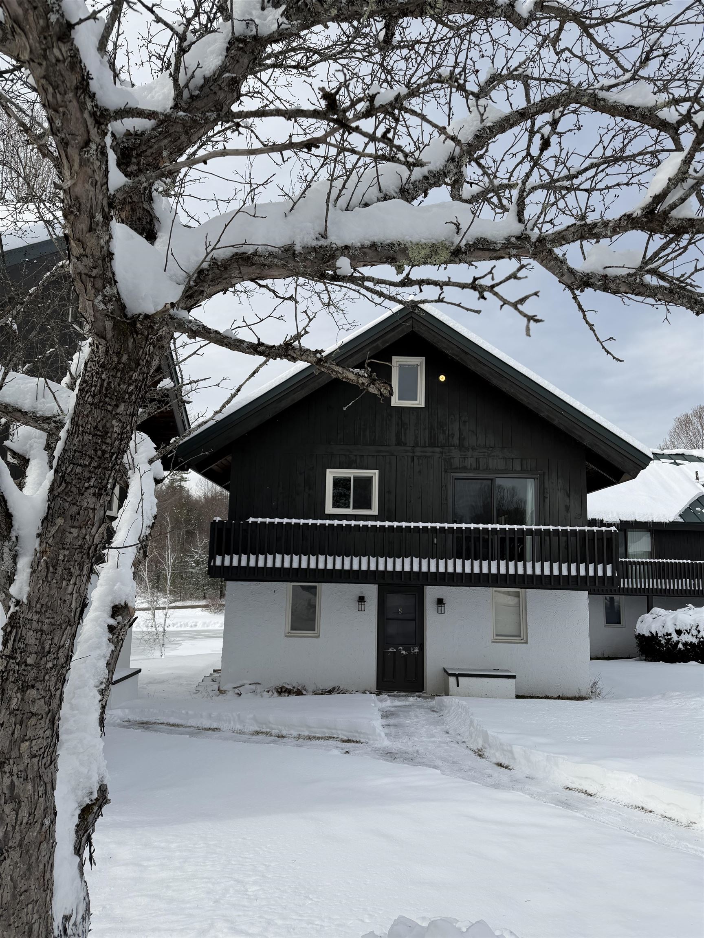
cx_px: 352
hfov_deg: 56.8
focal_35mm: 24
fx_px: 651
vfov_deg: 71.6
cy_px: 469
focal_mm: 6.76
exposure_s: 1/4975
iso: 80
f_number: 1.78
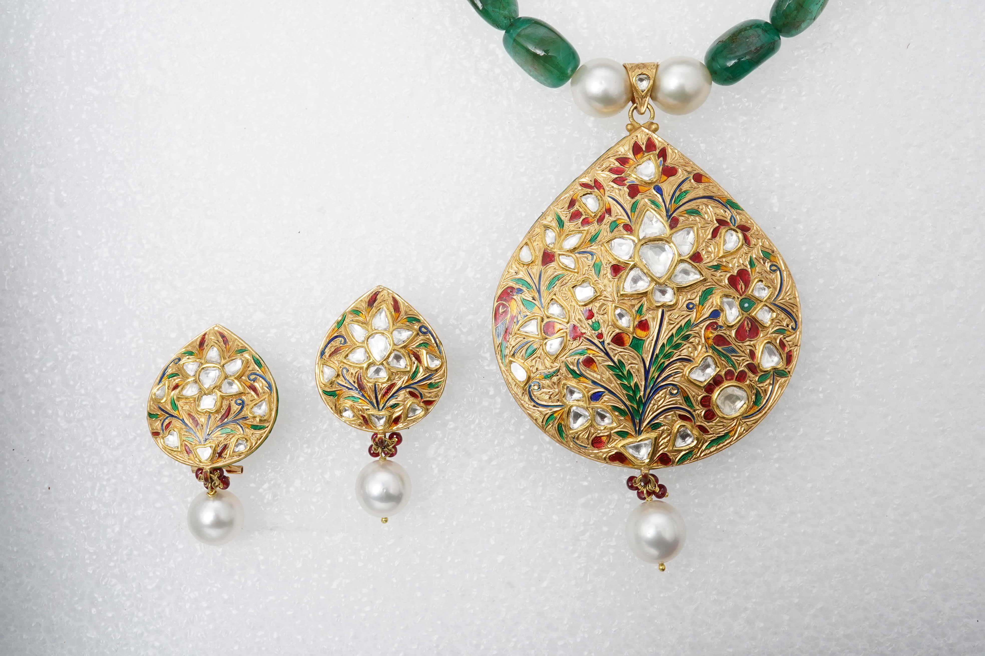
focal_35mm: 45
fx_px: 1231
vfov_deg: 29.9
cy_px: 328
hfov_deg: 43.6
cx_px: 492
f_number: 20
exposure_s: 1/125
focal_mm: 30
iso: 640
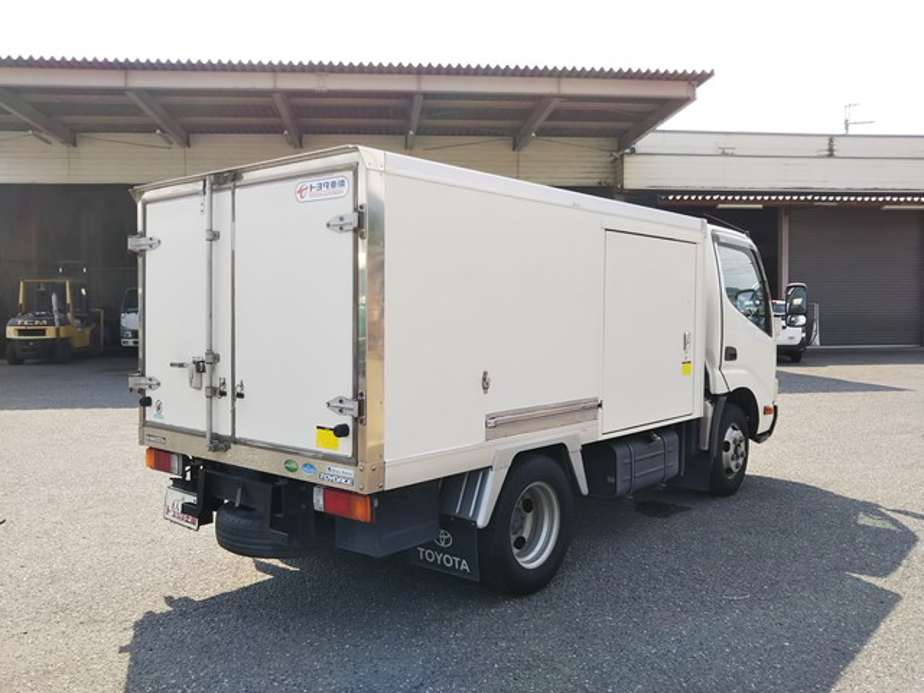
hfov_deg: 60.0
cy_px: 346
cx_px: 462
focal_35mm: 30
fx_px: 801
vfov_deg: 46.8
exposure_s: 1/515
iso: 20
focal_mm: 4
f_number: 2.2
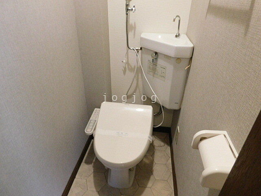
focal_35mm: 23
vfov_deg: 58.9
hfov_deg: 73.9
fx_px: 173
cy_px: 98
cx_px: 130
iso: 400
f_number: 3
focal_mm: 4
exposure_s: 1/15
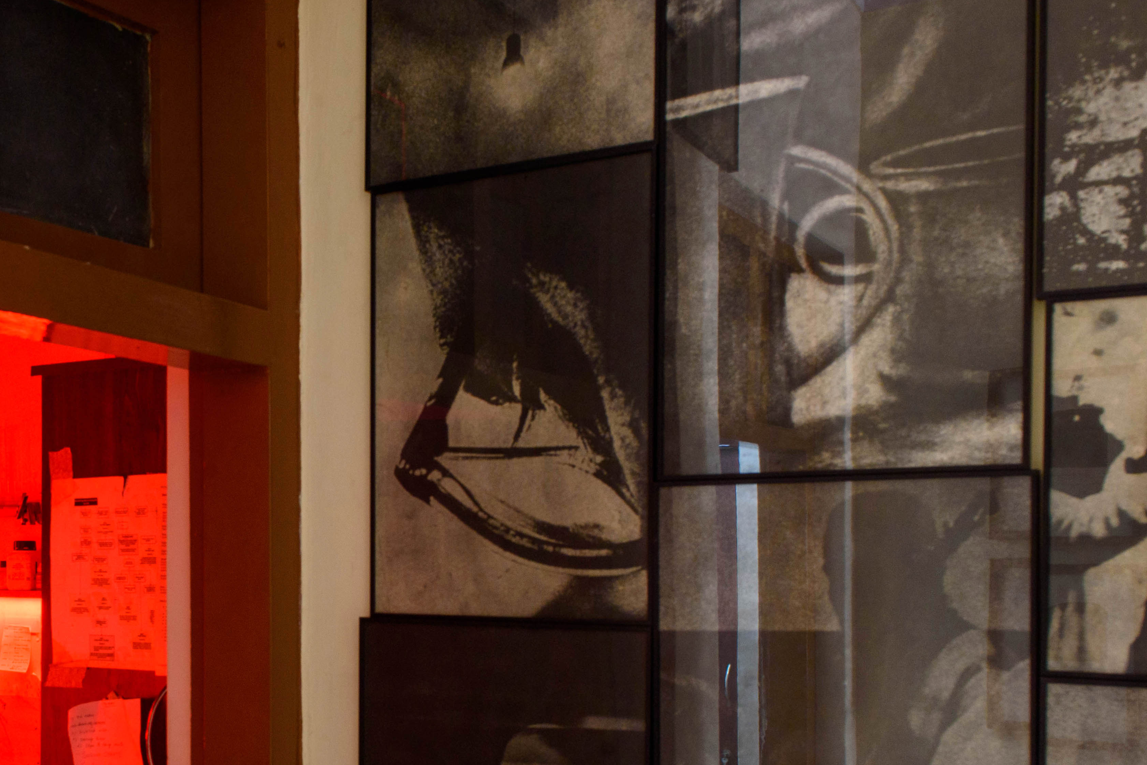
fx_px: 1370
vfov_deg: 30.7
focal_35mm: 43
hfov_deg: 43.7
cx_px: 262
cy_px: 570
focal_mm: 24
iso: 400
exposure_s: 2.5
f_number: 9
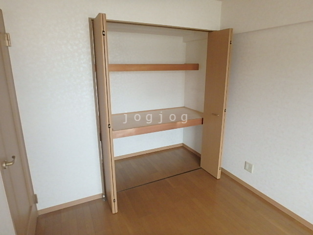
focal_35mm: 21
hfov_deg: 79.0
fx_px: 190
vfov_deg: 63.4
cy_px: 118
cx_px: 156
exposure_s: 1/25
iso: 800
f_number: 3.5
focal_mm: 3.7
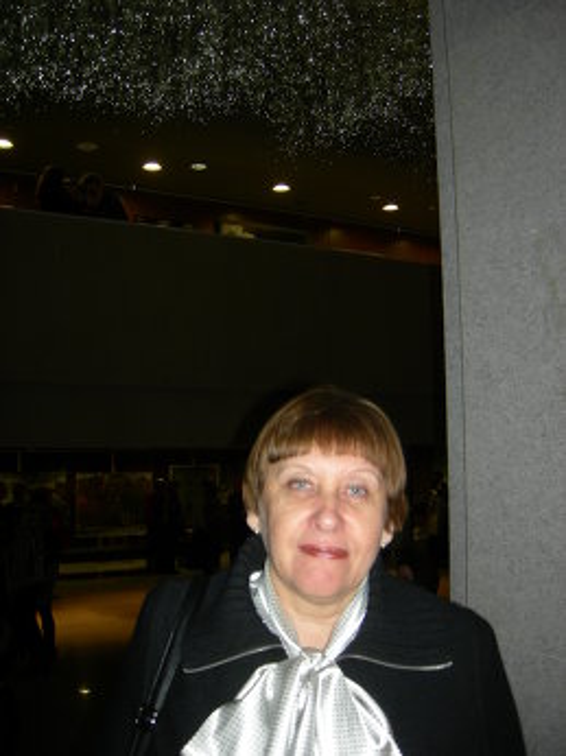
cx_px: 283
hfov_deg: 39.6
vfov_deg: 51.4
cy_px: 378
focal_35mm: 36
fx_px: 786
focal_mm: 7.5
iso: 64
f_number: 2.7
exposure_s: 1/60.1
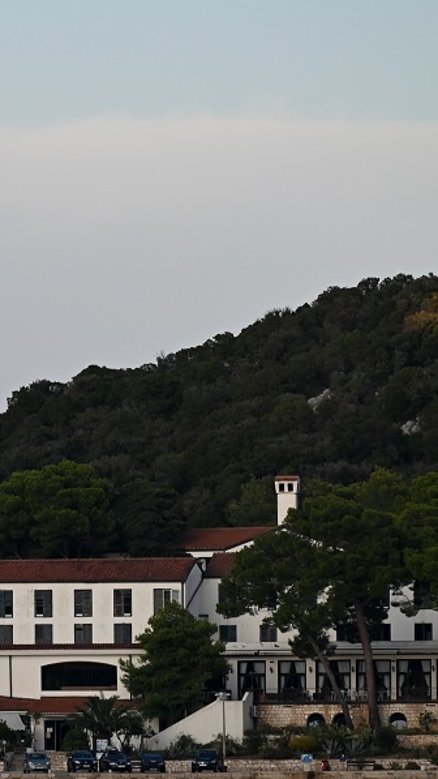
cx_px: -146
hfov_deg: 3.1
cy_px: 391
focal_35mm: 388
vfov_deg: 5.6
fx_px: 8008
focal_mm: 170
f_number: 5
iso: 320
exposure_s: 1/1000
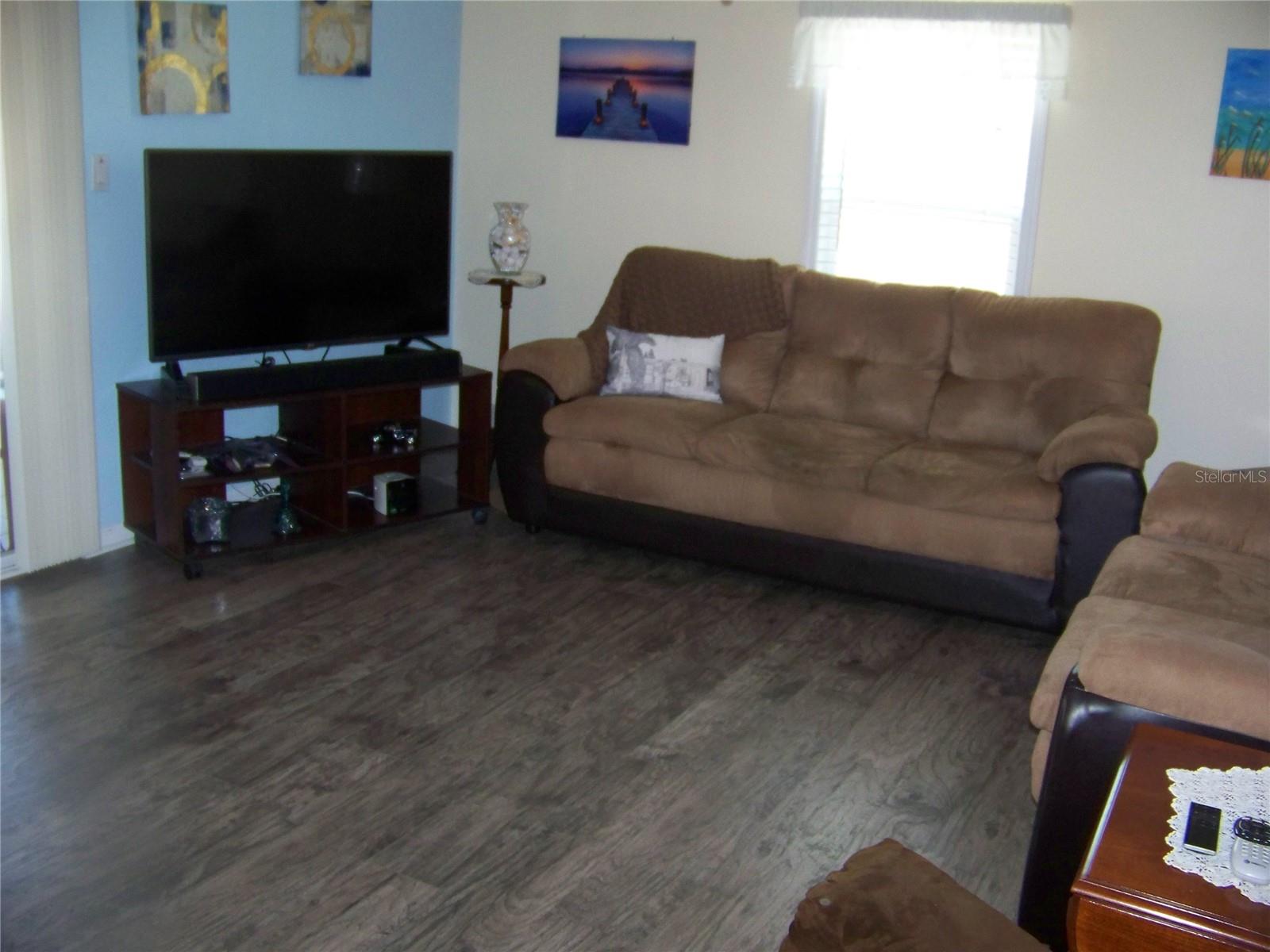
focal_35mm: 36
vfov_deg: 39.7
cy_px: 476
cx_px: 635
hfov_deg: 51.4
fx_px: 1321
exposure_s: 1/30
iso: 200
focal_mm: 5.85
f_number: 2.8
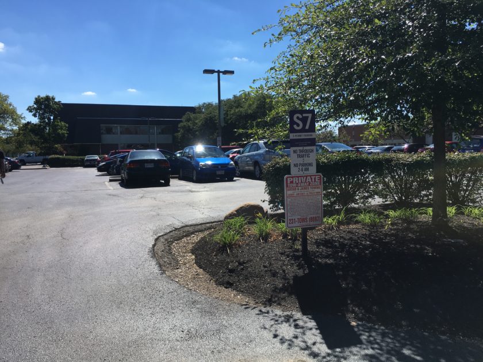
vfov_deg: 48.2
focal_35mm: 29
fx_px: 405
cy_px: 181
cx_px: 242
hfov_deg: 61.7
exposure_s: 1/1709
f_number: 2.2
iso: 25
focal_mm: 4.15
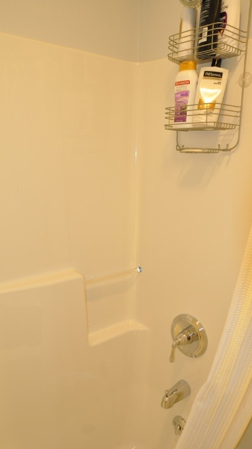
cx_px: 109
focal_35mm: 28
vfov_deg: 68.8
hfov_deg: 42.0
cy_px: 225
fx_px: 327
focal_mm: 17
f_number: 2.8
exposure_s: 1/60
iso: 800
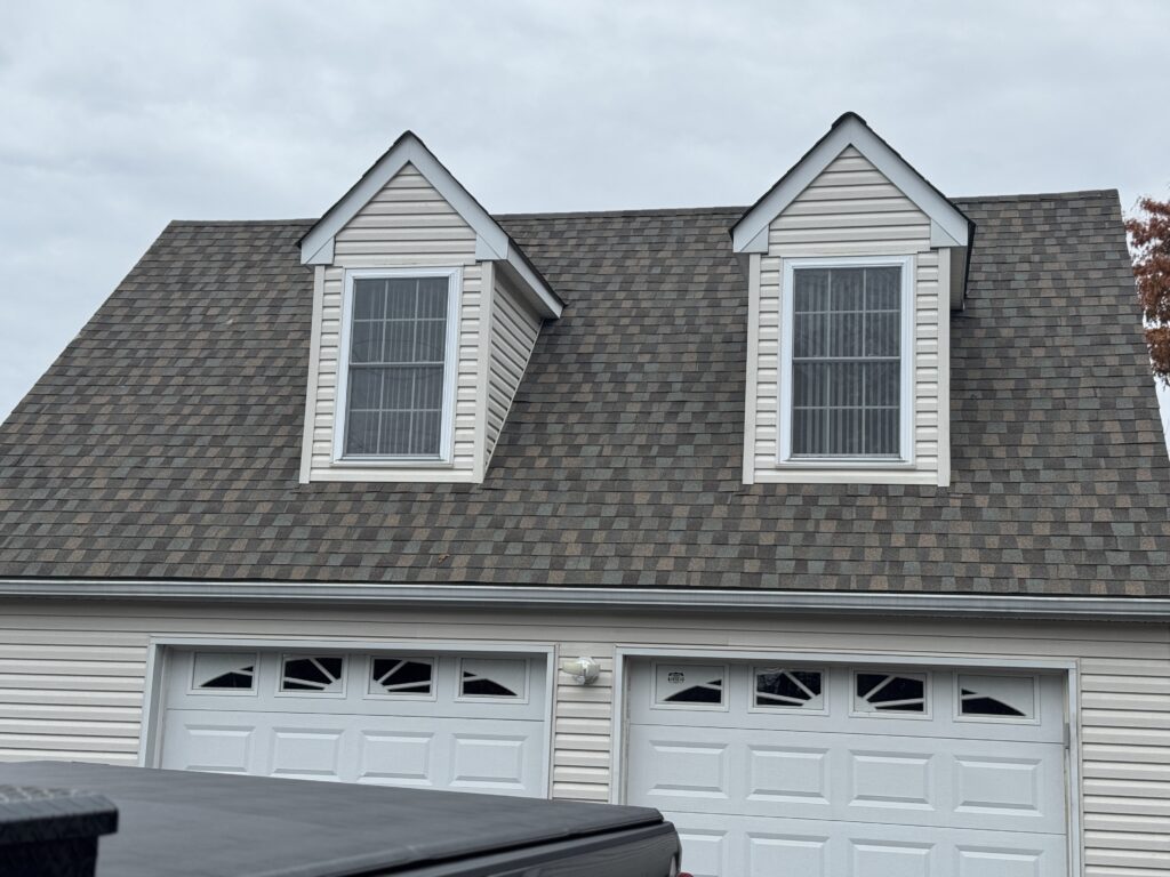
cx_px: 585
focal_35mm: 48
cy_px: 438
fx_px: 1622
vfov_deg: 30.3
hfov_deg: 39.7
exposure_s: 1/1043
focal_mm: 6.76
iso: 64
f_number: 1.78
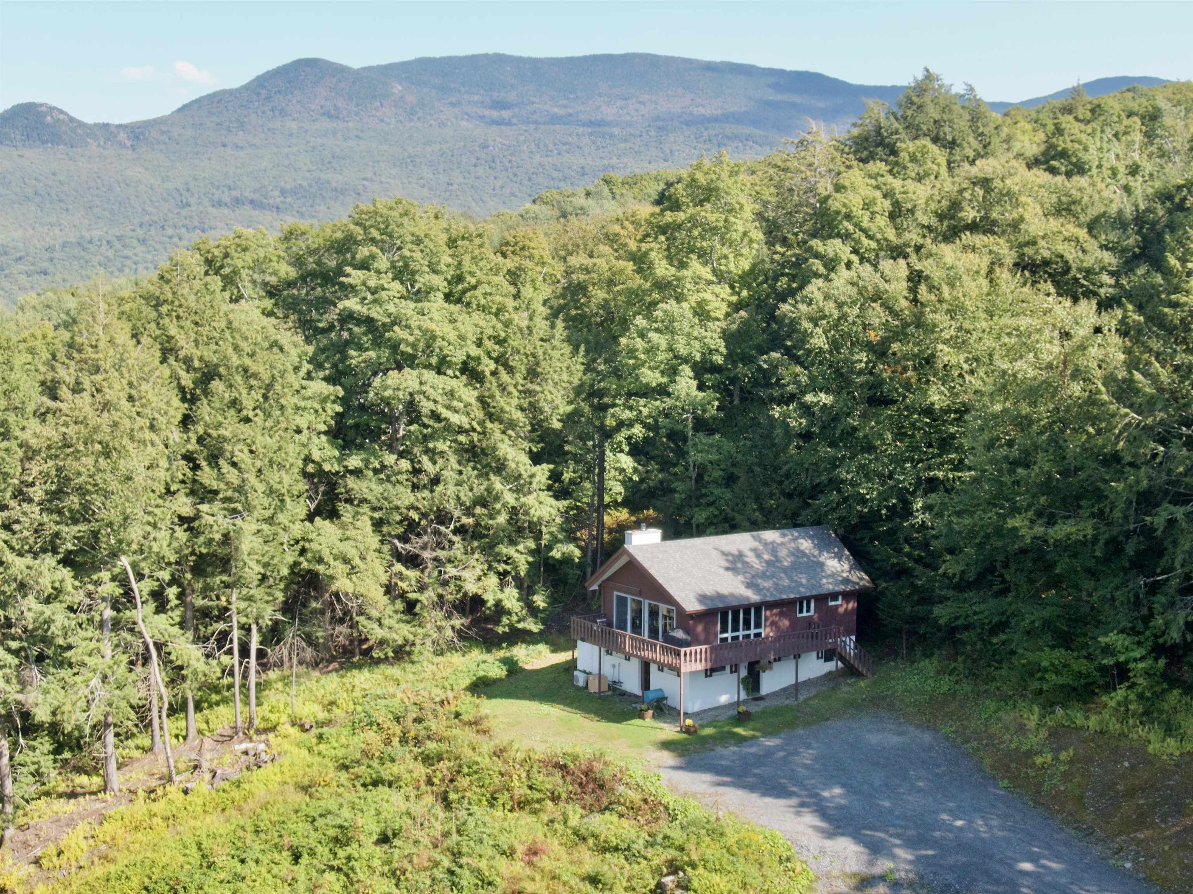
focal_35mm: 46
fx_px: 1585
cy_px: 447
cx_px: 596
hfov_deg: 41.3
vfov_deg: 31.5
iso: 100
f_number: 3.7
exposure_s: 1/80
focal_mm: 8.23
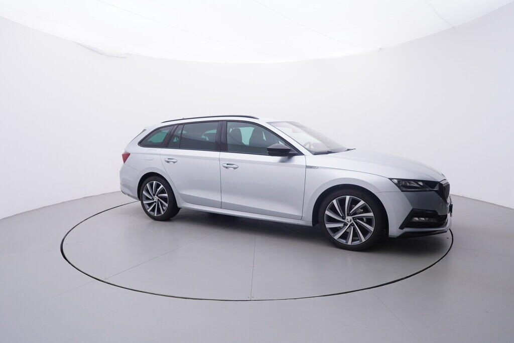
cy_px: 172
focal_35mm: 22
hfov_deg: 77.3
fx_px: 321
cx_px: 257
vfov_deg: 56.2
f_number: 5
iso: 200
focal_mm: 15
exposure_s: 1/80
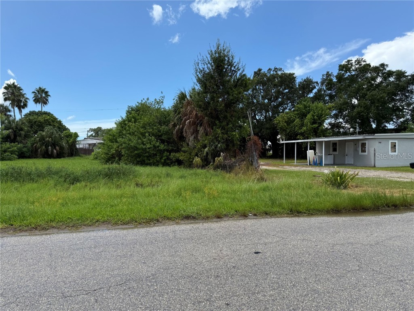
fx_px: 287
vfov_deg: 56.8
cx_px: 207
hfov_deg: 71.6
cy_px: 156
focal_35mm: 24
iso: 80
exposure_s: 1/3145
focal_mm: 6.76
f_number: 1.78
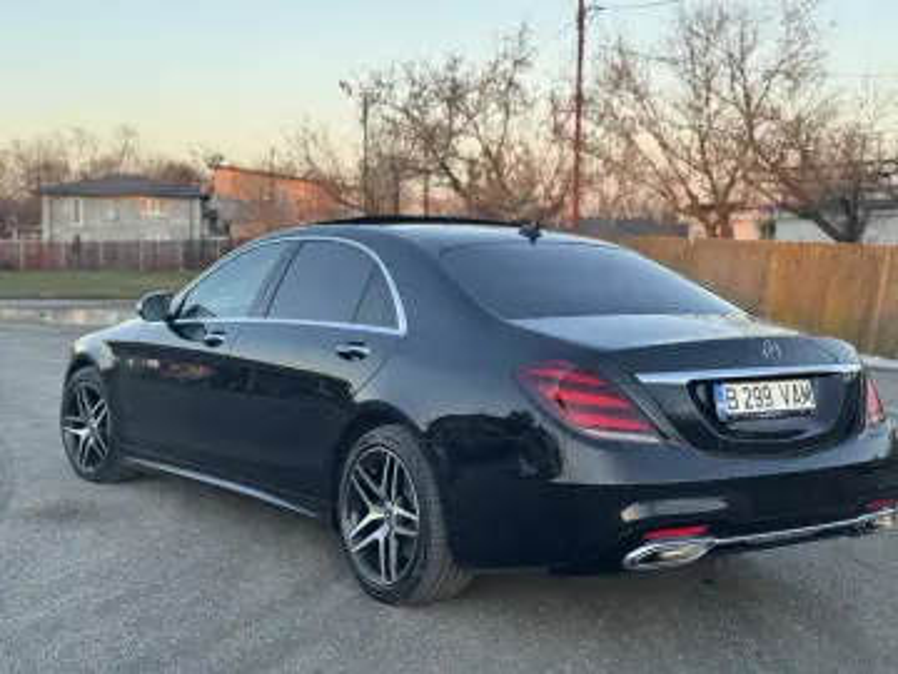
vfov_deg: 30.3
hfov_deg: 39.7
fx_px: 1245
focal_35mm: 48
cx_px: 449
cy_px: 337
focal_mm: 6.76
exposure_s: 1/204
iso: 50
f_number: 1.78
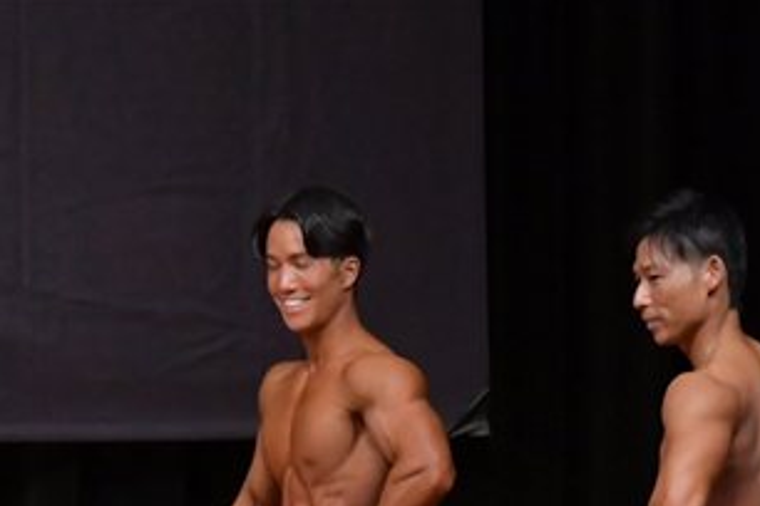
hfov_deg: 3.4
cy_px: 635
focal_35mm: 608
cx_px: 637
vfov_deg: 2.3
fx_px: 12835
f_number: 5.6
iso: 5000
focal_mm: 160
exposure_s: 1/400
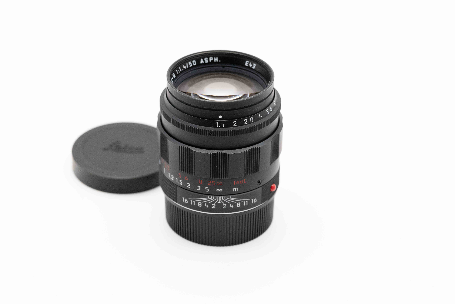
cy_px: 152
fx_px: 1138
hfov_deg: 22.6
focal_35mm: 90
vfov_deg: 15.2
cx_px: 228
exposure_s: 1/400
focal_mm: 90
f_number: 9
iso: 3200
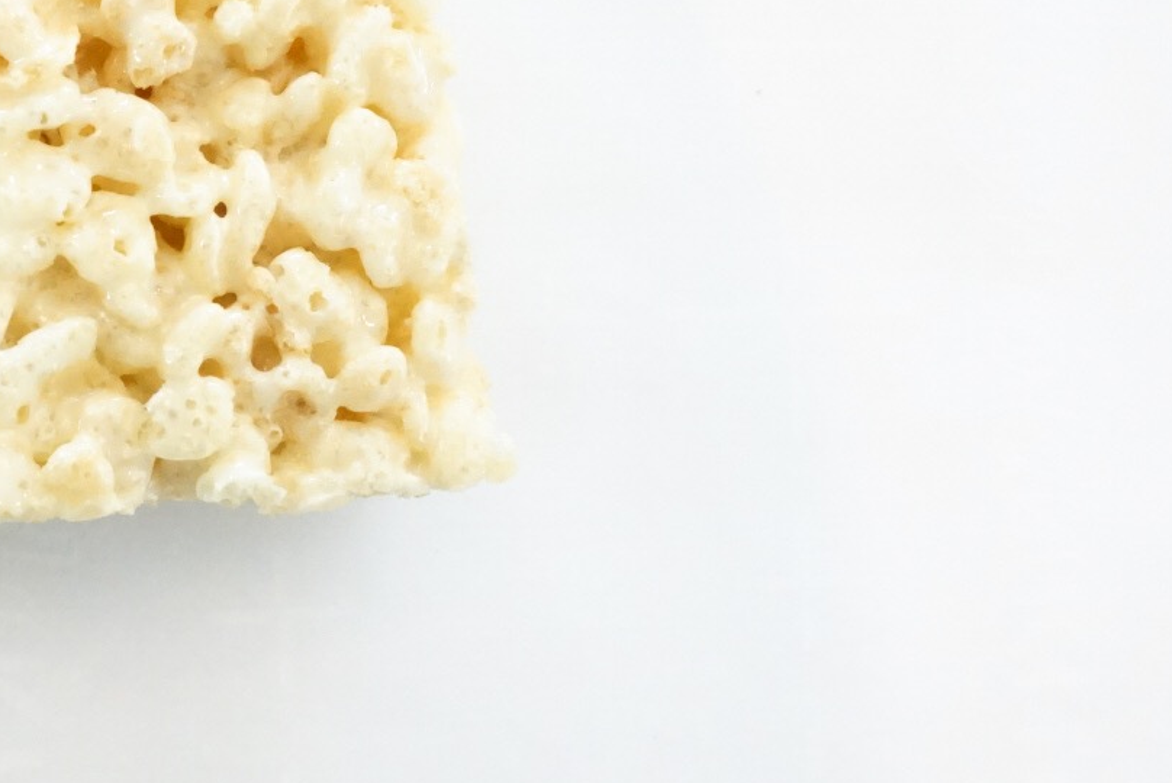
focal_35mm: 48
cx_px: 44
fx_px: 1564
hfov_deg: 37.4
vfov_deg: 27.6
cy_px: 170
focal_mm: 8.8
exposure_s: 1/320
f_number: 5.6
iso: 6400
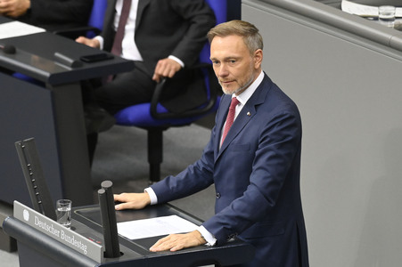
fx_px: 3013
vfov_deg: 5.1
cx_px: 201
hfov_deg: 7.6
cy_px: 134
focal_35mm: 270
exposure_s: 1/400
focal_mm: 270
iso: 10000
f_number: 5.6
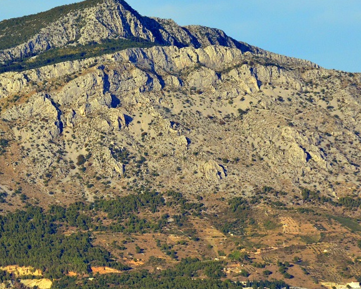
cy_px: 147
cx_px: 163
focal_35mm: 413
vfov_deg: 3.8
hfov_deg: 4.7
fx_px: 4415
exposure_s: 1/8000
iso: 1600
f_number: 5.6
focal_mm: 170
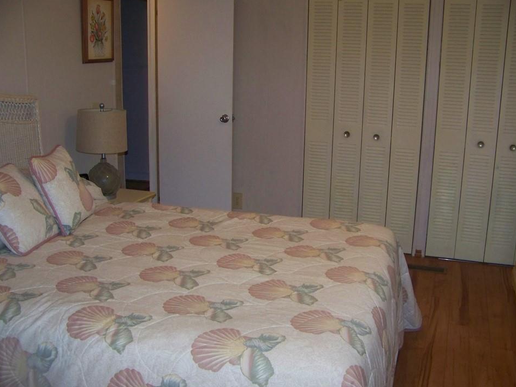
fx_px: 581
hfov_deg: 47.9
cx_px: 260
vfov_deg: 36.8
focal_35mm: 39
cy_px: 206
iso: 200
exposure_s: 1/30
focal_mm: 5.85
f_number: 2.8
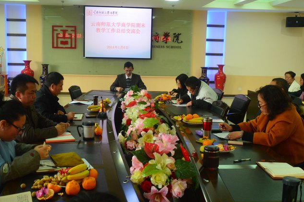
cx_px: 134
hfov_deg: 50.7
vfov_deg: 34.9
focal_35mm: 38
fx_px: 320
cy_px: 102
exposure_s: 1/50
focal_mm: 20
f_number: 3.5
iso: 800
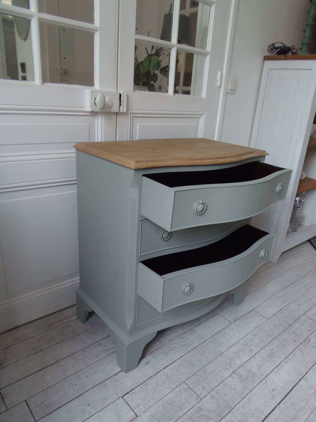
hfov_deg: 56.8
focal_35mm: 24
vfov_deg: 71.6
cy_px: 211
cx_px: 158
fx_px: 292
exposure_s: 1/30
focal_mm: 4.3
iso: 160
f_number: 2.9
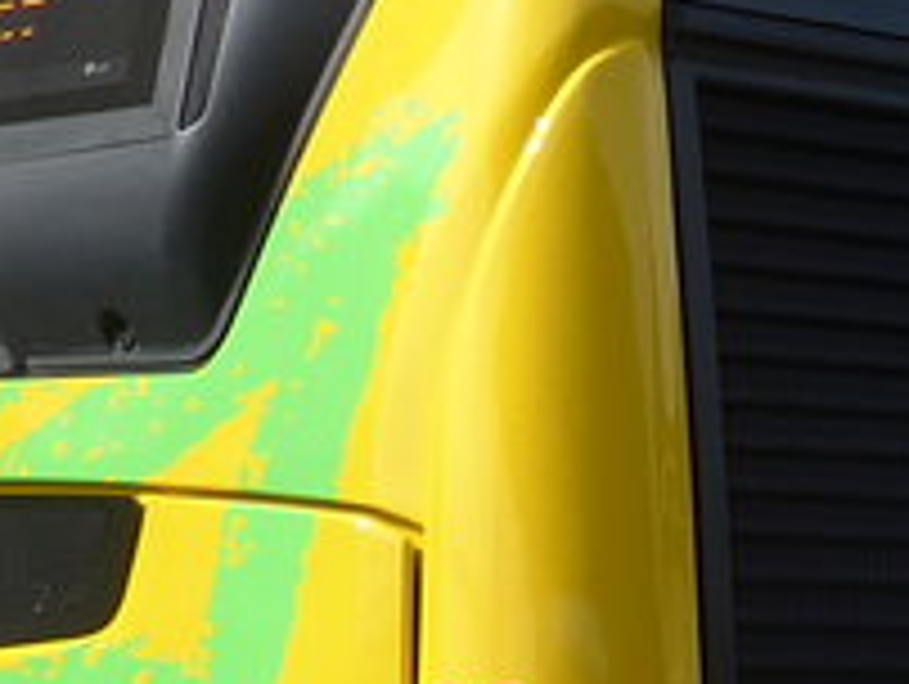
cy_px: 486
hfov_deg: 11.0
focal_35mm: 172
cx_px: 1364
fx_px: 4522
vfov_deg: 8.6
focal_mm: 6
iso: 80
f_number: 2.8
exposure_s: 1/1000
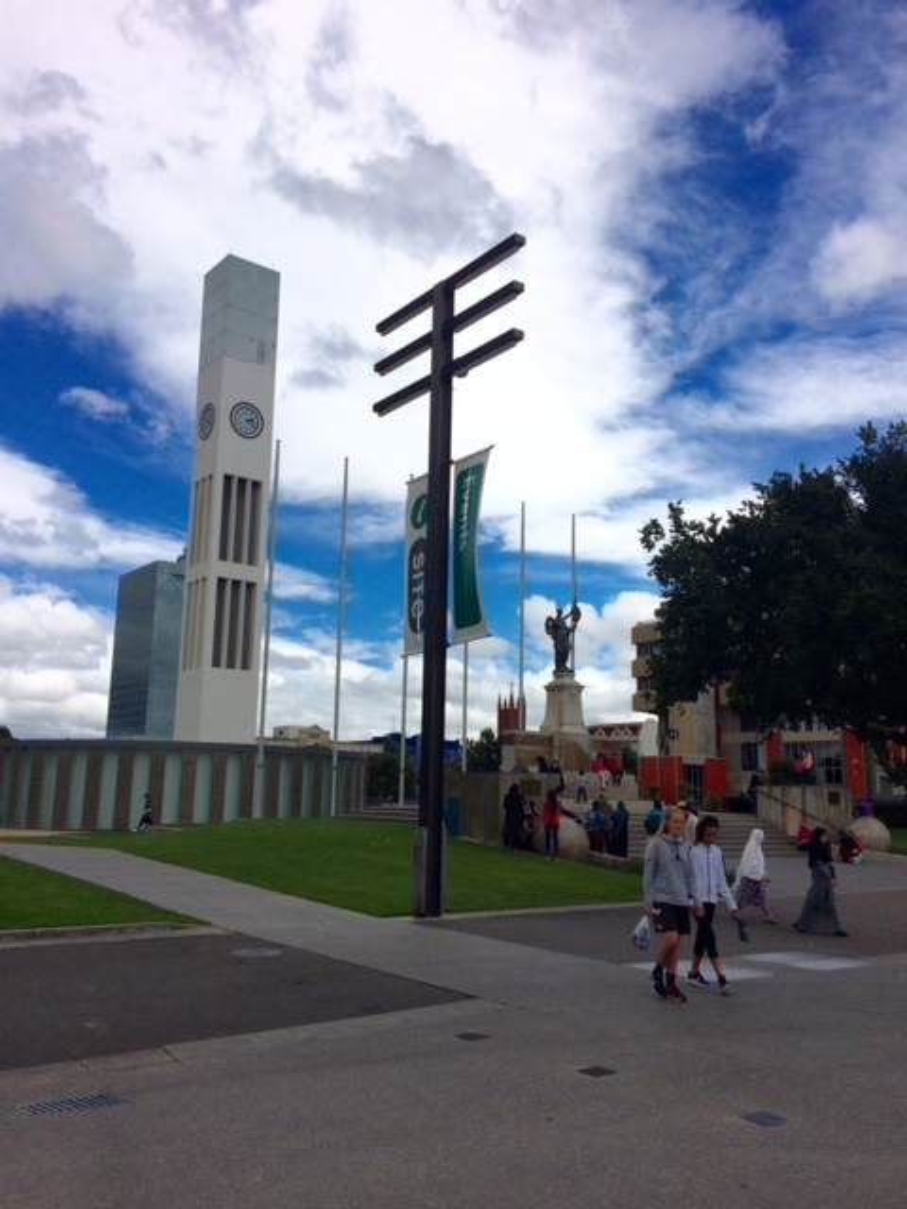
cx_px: 454
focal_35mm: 29
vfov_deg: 61.7
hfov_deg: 48.2
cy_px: 604
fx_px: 1013
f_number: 2.2
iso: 40
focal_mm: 4.15
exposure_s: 1/5882
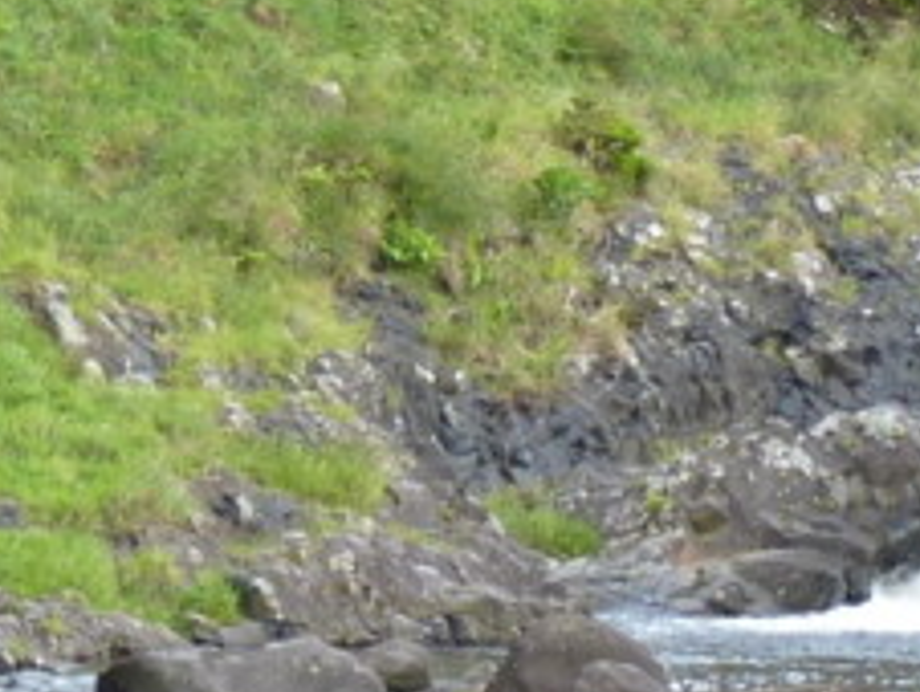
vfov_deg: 4.0
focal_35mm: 368
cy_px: 1433
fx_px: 9791
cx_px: 126
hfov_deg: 5.4
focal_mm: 11.5
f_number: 3.4
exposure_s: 1/100
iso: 80
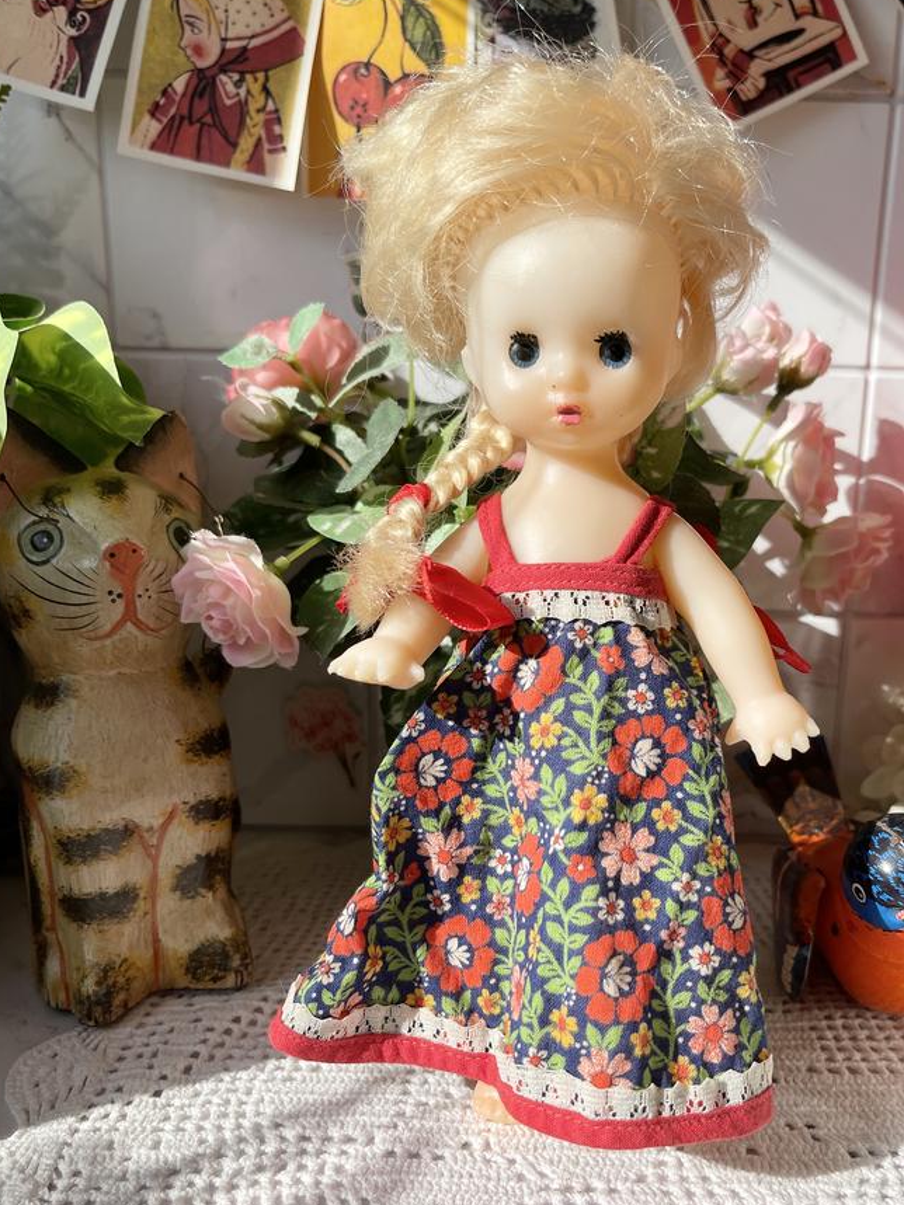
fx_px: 1080
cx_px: 524
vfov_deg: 58.3
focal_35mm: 31
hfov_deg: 45.3
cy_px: 630
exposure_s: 1/3003
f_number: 1.6
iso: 32
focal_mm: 5.1
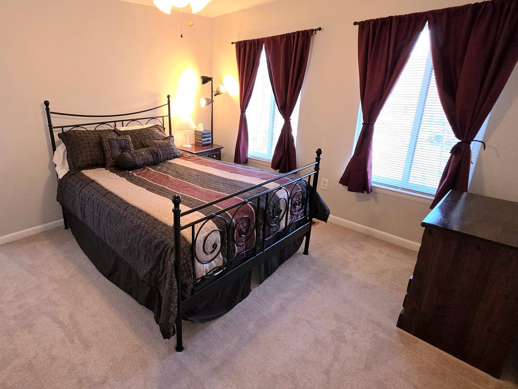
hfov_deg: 85.9
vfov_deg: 71.4
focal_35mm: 18
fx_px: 269
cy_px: 176
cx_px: 191
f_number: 1.9
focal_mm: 2.2
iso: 80
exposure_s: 1/60.2
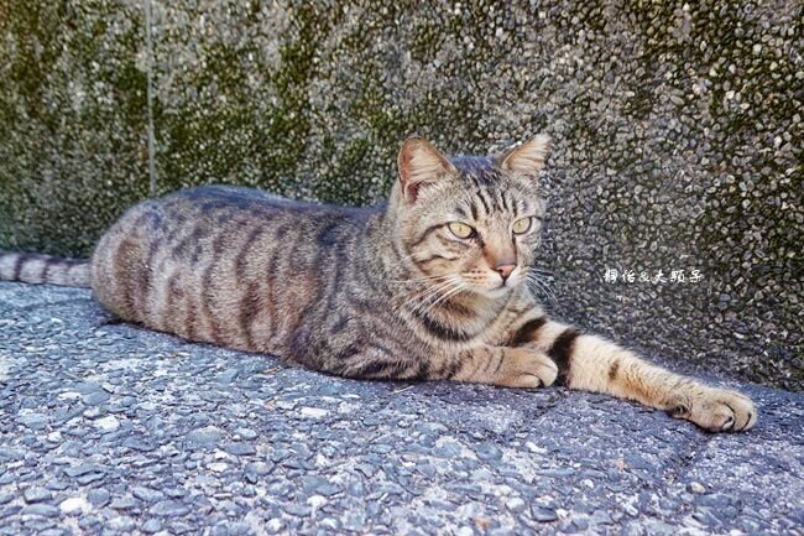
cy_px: 268
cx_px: 402
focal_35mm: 37
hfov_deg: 51.9
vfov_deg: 35.9
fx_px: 826
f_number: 3.5
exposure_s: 1/50
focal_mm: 13.56
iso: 125
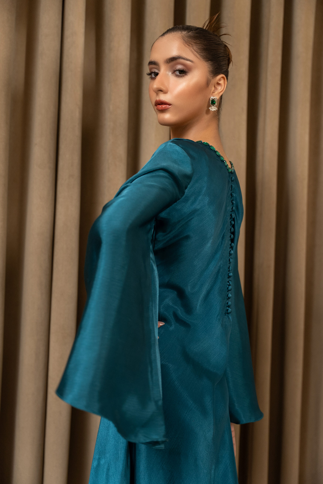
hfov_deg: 30.8
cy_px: 242
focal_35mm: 44
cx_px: 162
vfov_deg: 44.8
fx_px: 586
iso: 1000
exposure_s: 1/100
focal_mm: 43.6
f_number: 2.8
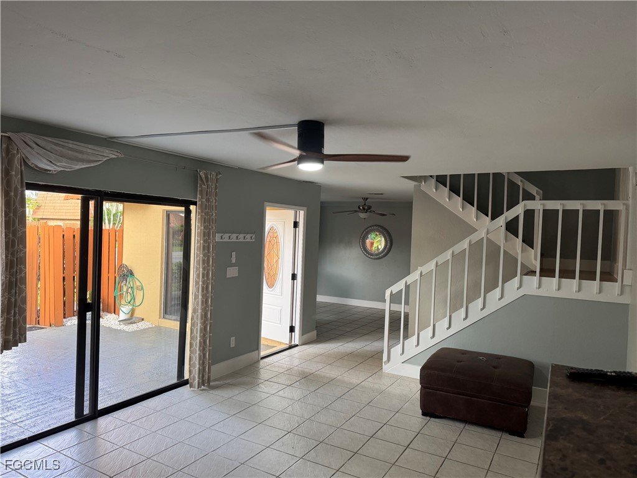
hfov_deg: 71.6
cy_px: 239
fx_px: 442
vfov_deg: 56.8
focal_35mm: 24
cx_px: 318
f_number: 1.78
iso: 200
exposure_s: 1/100
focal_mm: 6.76
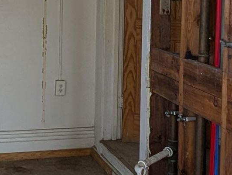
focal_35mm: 69
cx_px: 42
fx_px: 463
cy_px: -10
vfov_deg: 20.5
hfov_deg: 27.5
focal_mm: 2.23
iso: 38
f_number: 1.95
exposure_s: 1/249
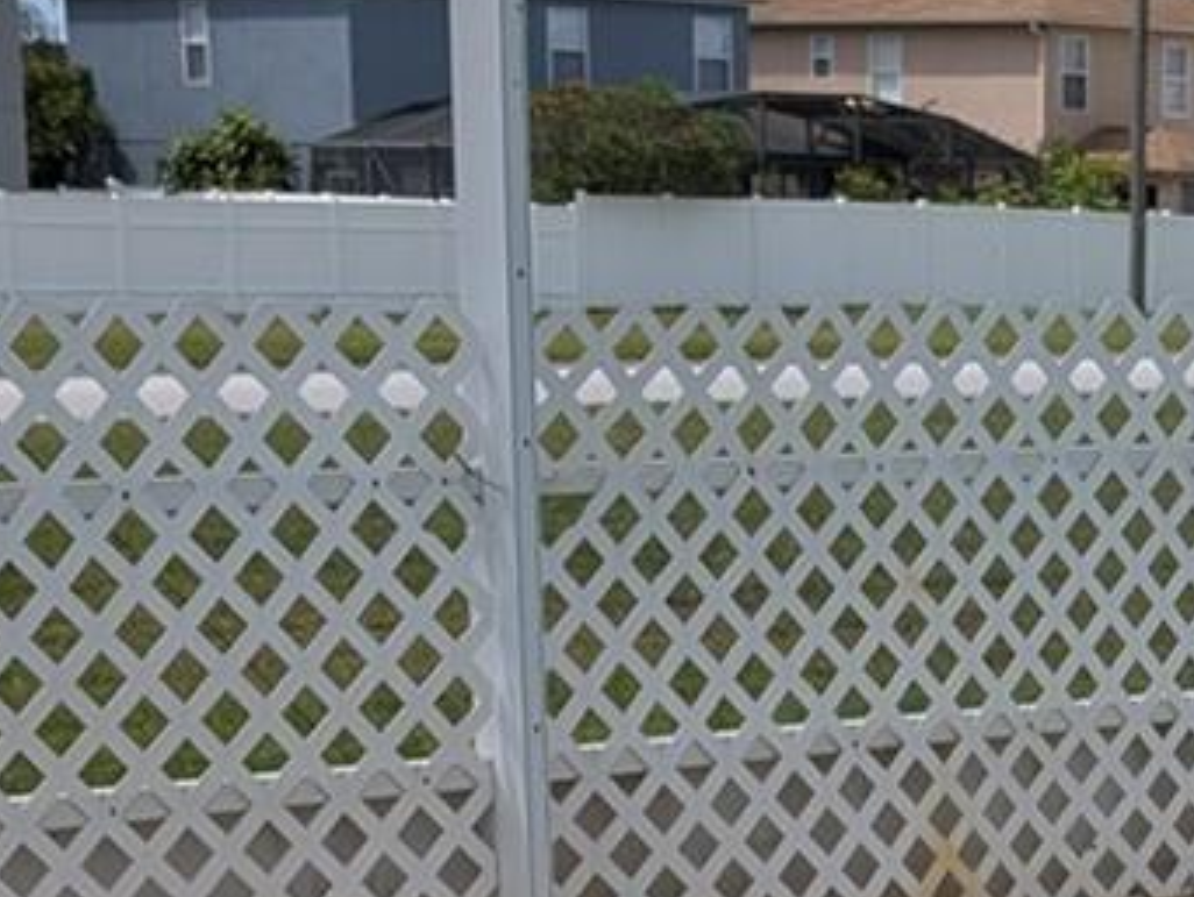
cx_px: 1191
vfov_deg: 12.6
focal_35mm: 112
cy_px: 1347
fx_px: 3866
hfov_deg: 17.2
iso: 20
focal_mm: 6.9
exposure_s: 1/775
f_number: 1.68
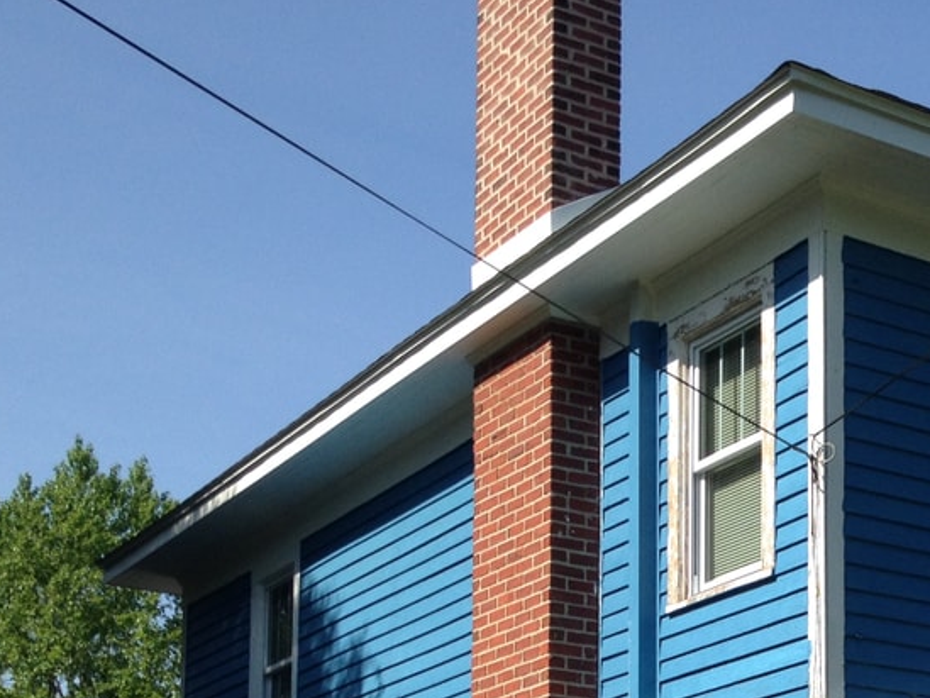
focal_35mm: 85
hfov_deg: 22.3
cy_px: 837
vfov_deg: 16.6
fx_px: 2284
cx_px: 894
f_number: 2.4
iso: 50
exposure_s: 1/1314
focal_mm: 4.28
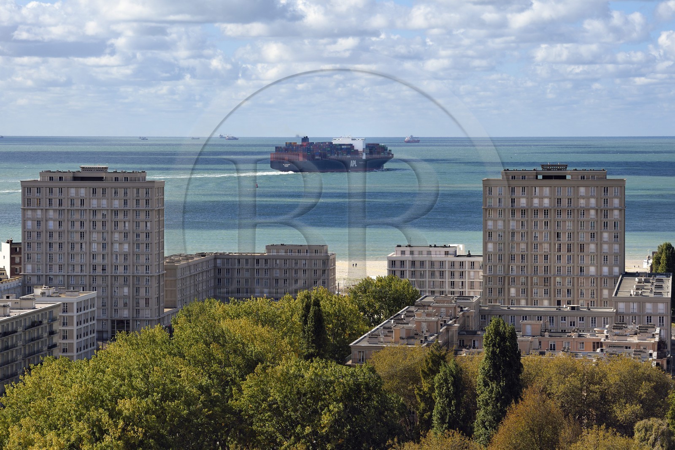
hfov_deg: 17.1
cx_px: 338
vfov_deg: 11.4
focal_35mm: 120
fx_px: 2249
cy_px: 225
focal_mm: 120
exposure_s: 1/400
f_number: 10
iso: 200
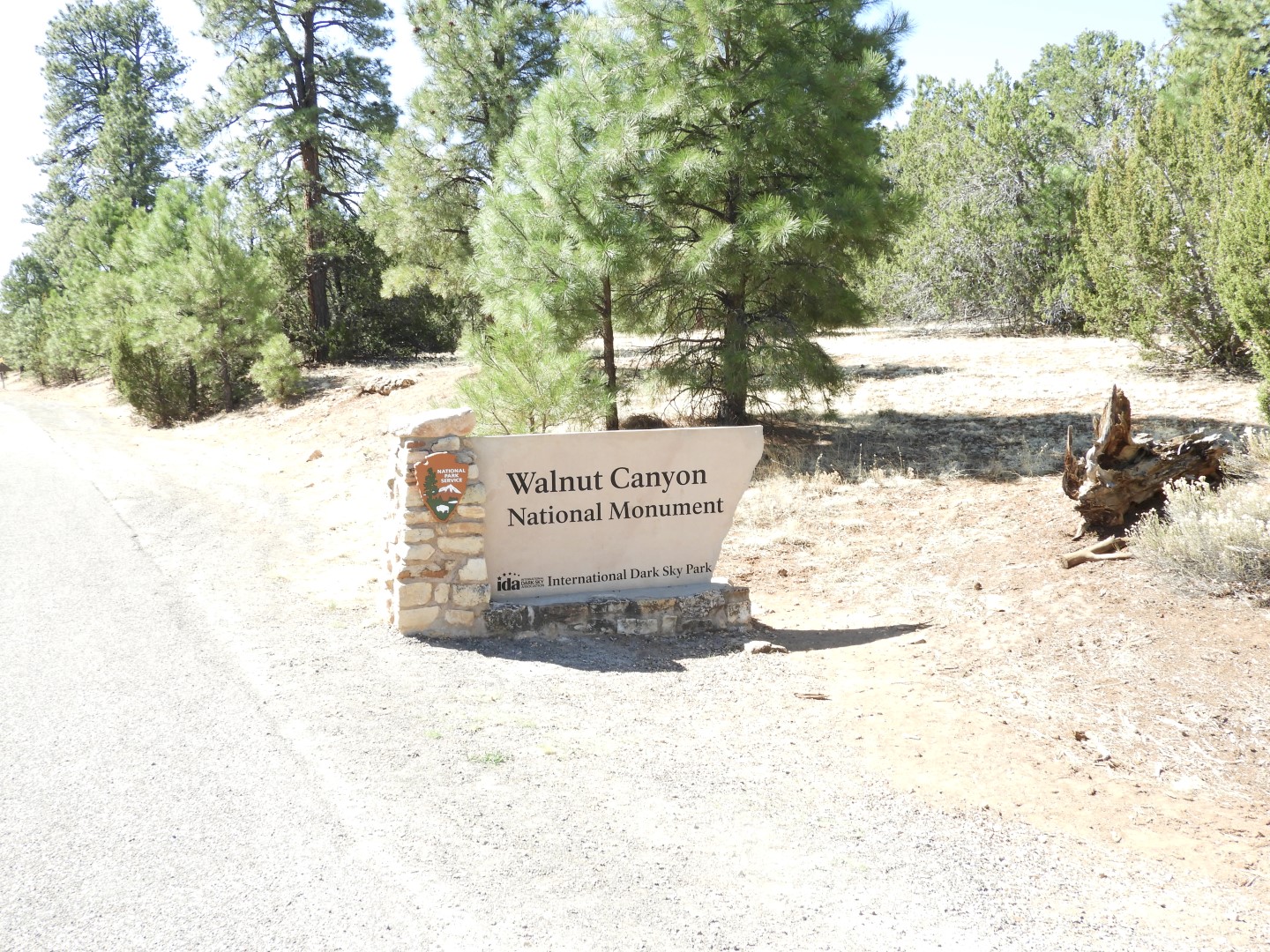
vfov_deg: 42.9
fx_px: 1211
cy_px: 476
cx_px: 635
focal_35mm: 33
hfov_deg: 55.4
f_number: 3.6
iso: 100
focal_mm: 5.9
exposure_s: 1/200
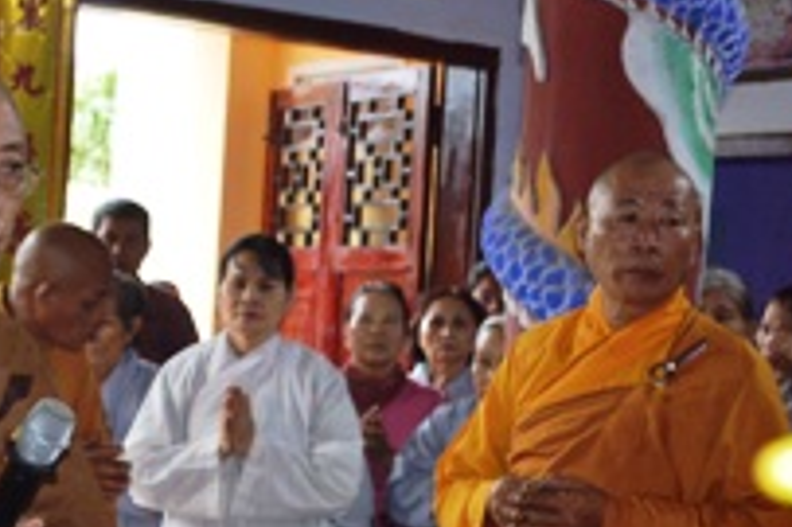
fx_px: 1868
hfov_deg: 22.5
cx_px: -86
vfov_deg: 15.9
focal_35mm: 85
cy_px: 445
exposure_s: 1/60
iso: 400
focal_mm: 18
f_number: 3.5
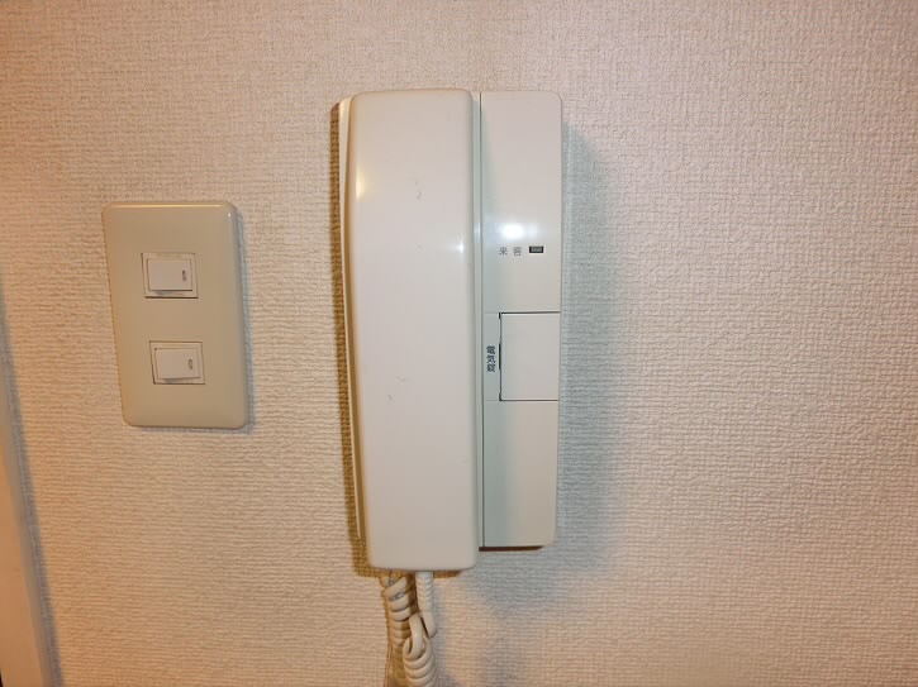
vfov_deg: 56.8
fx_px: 636
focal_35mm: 24
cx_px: 459
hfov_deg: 71.6
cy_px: 344
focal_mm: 4.24
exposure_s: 1/30
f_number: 3
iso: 80
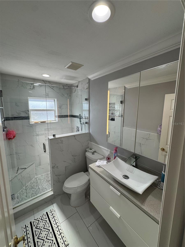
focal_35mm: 14
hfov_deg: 85.7
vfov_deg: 102.1
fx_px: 100
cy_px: 124
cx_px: 92
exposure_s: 1/122
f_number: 2.2
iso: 40
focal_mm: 2.22
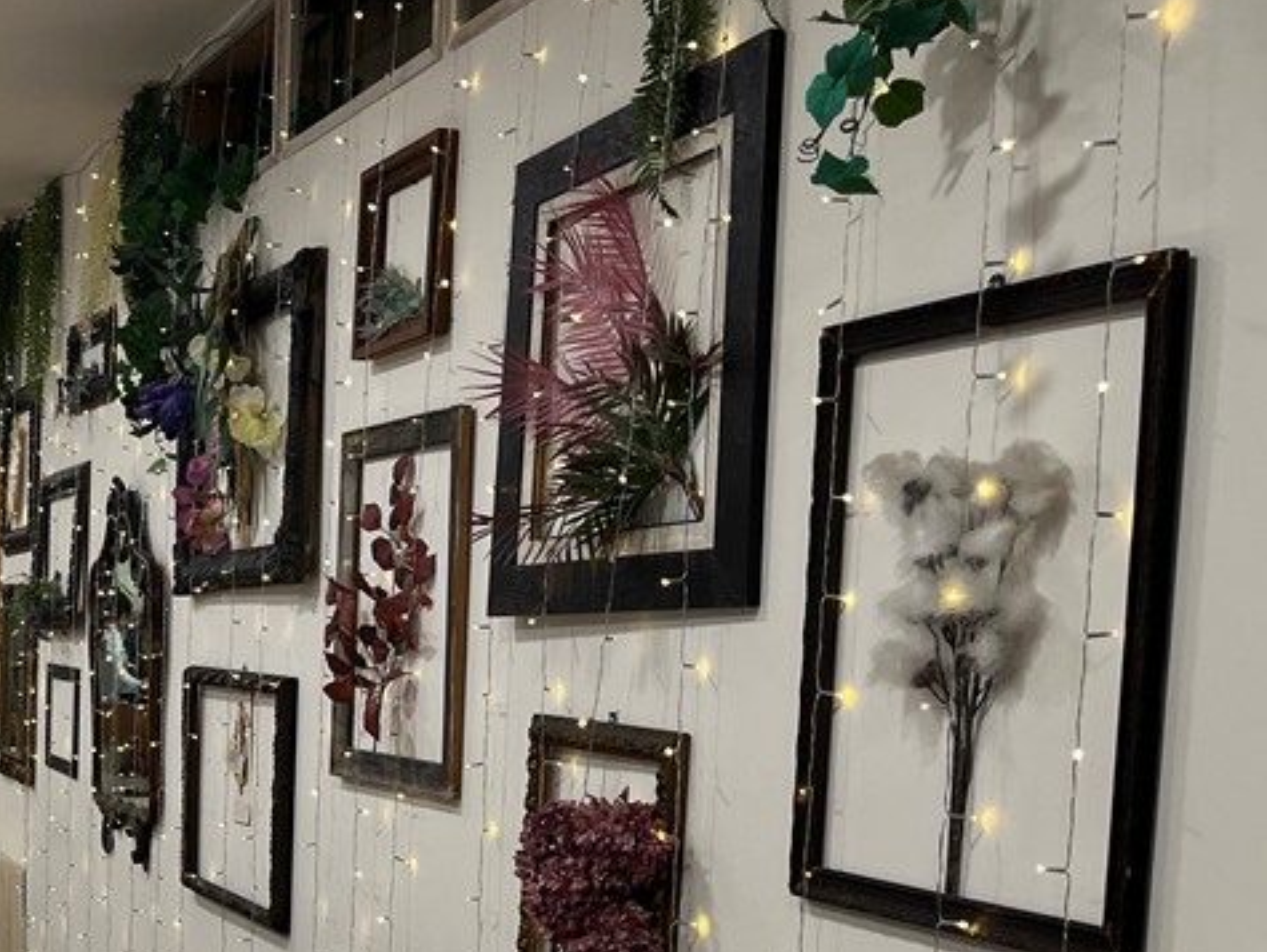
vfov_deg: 25.4
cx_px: -93
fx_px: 2051
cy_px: 840
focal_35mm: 56
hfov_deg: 30.9
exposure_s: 1/100
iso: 100
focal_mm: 5.1
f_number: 1.6
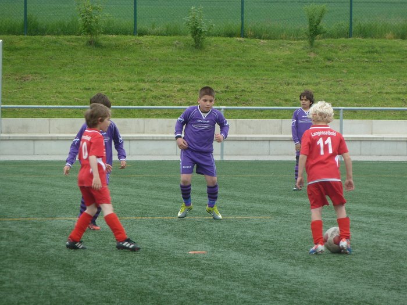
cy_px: 152
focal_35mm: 300
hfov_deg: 6.6
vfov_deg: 5.0
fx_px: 3527
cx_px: 204
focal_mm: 49.2
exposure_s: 1/125
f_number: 4.9
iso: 125
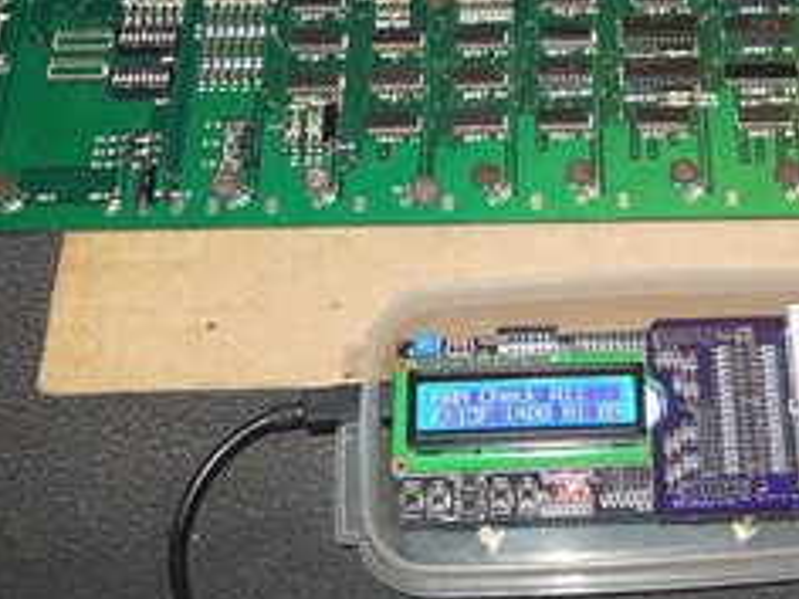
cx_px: 643
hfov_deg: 33.9
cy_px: 47
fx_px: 1269
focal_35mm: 55
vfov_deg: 25.6
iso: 200
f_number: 3.3
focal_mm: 5.2
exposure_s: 1/25
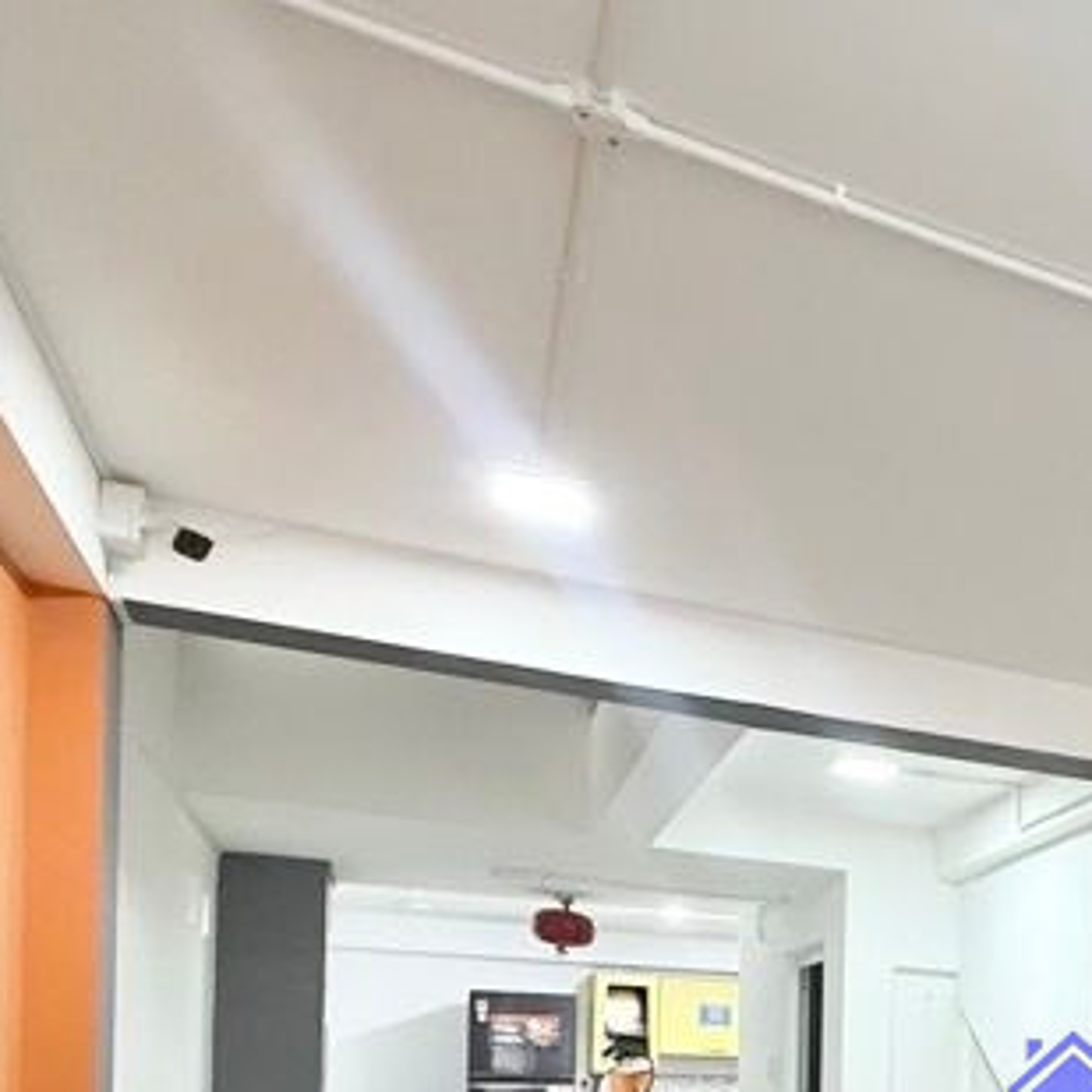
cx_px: 1445
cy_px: 1103
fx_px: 1463
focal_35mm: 41
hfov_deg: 31.1
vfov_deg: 36.6
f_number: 2.2
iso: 500
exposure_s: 1/50
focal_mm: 2.22
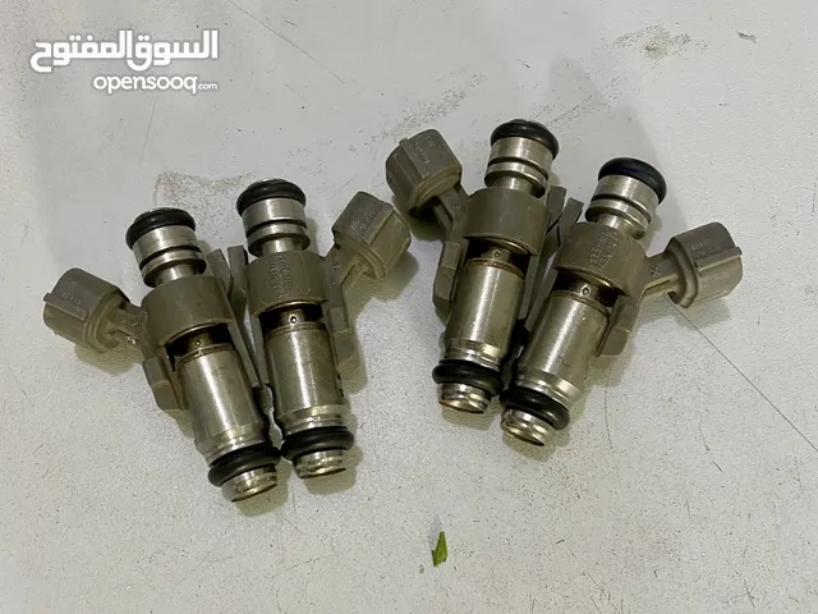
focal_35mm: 26
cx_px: 409
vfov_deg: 53.1
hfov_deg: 67.3
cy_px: 307
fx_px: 614
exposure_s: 1/50
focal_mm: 4.25
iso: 160
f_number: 1.8
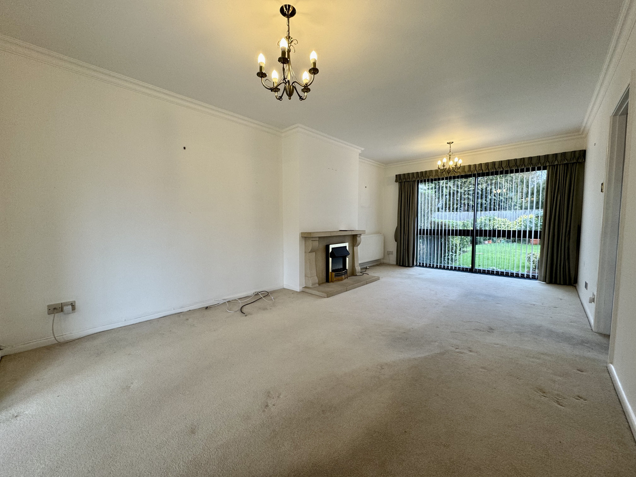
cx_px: 318
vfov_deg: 85.7
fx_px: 257
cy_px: 238
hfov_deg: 102.1
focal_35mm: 14
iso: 125
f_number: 2.2
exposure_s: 1/100
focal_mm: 2.22
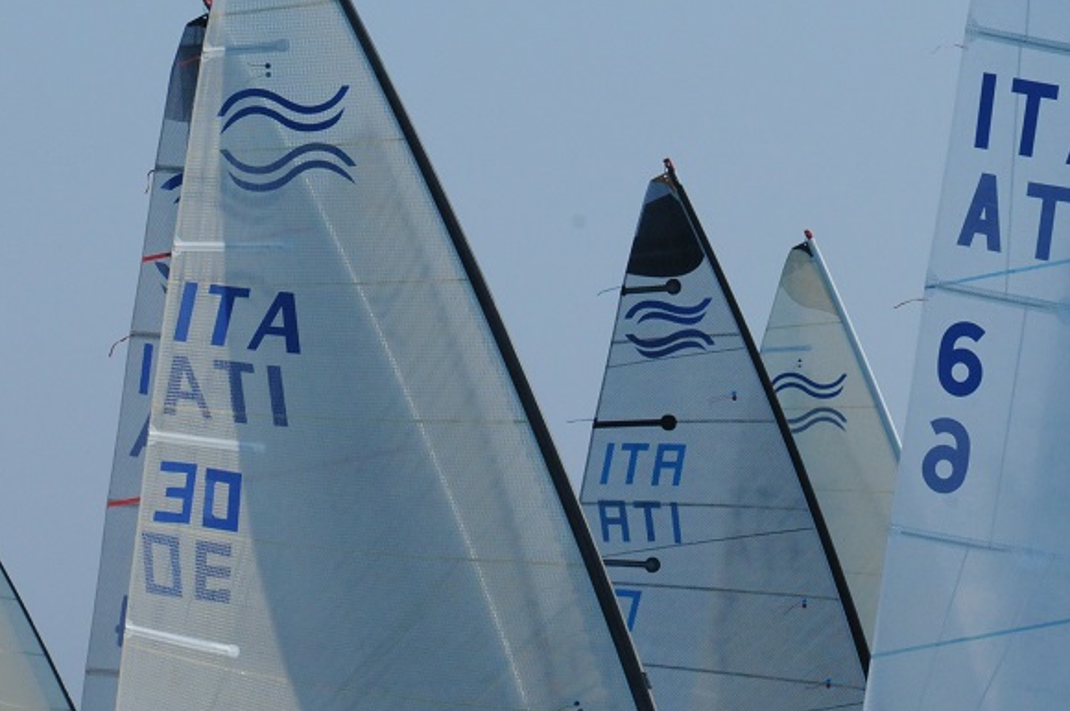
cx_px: 847
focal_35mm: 490
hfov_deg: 4.2
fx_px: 14540
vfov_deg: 2.8
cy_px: 587
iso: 1250
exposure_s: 1/1250
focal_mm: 185
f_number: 13
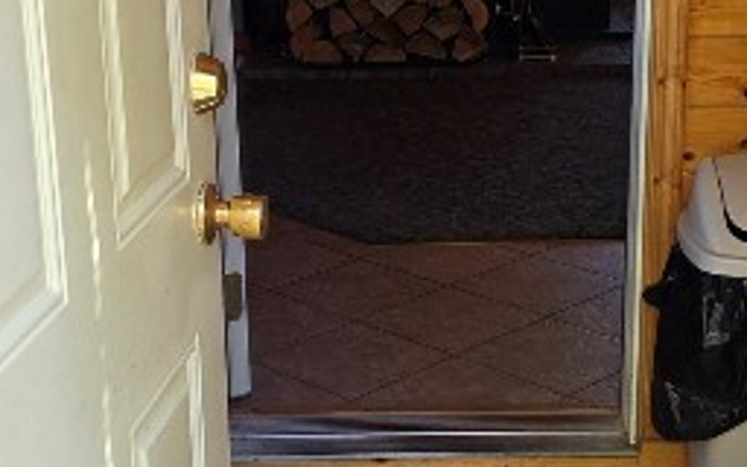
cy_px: 228
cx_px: 403
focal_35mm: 73
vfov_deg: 17.9
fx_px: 1486
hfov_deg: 28.2
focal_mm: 6.3
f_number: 1.7
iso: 64
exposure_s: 1/180
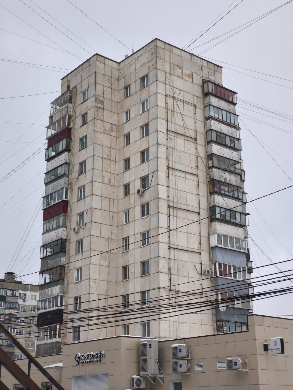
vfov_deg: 38.2
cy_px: 195
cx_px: 146
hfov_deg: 29.1
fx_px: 564
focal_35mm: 50
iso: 50
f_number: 1.9
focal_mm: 7.1
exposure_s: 1/319
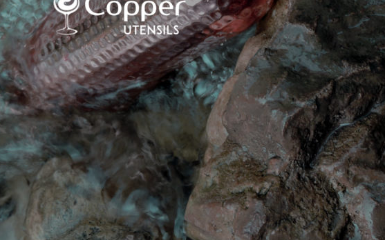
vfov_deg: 11.1
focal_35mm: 117
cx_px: 194
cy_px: 5
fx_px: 1227
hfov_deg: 17.8
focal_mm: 10.7
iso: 100
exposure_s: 1/30
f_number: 5.3
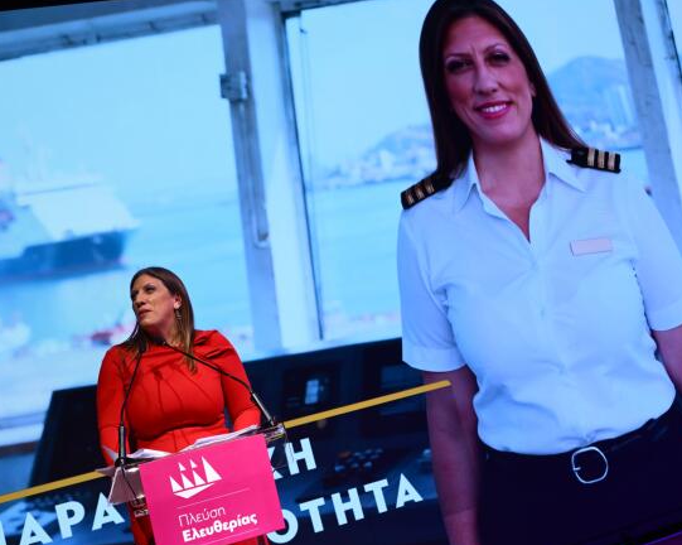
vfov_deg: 27.6
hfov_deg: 34.2
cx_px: 368
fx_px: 1109
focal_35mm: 55
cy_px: 275
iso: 500
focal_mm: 48
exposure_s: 1/125
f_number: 4.5
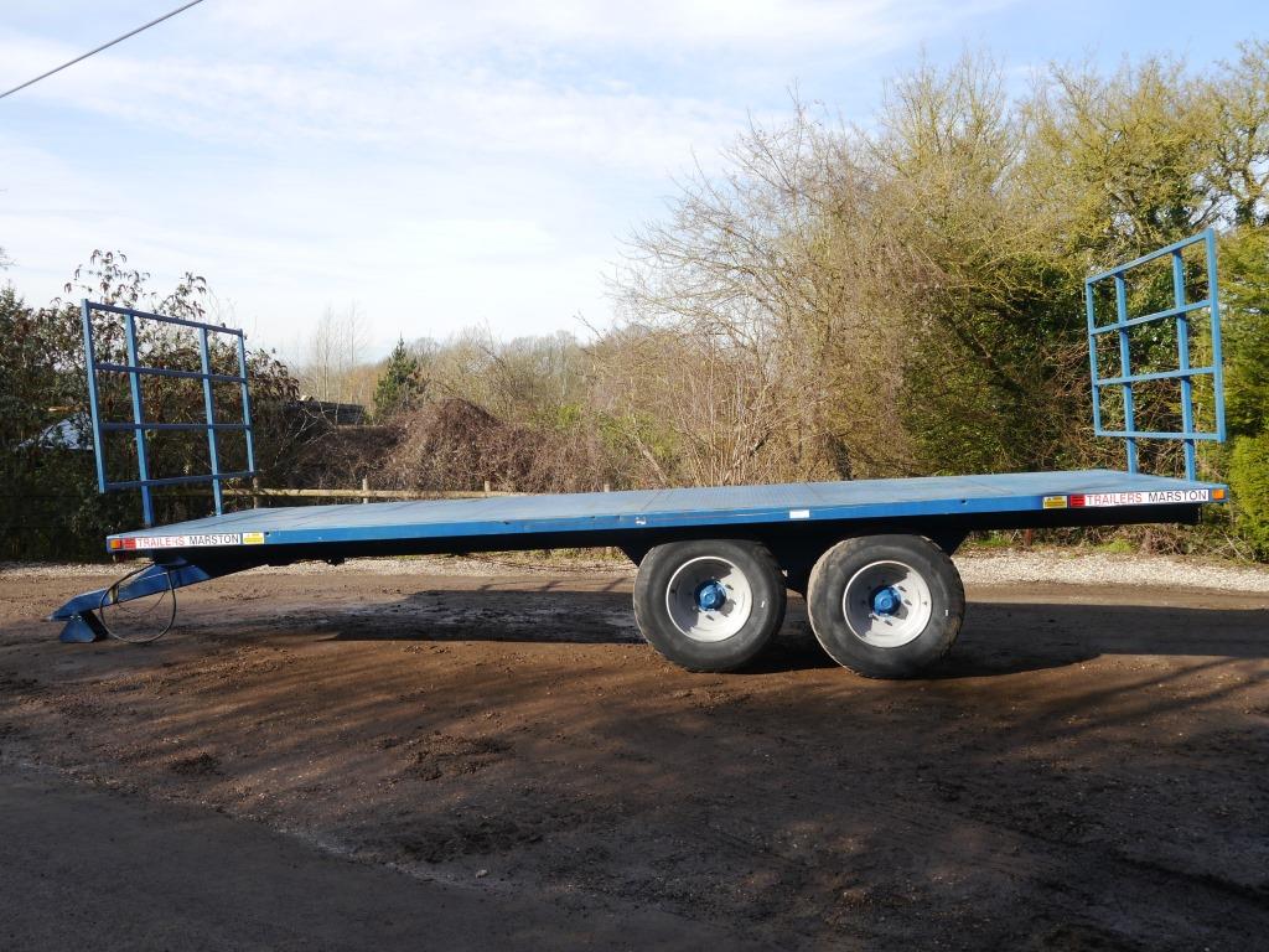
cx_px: 634
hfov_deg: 60.0
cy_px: 476
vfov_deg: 46.8
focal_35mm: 30
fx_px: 1100
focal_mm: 15
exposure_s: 1/320
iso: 160
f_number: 6.3
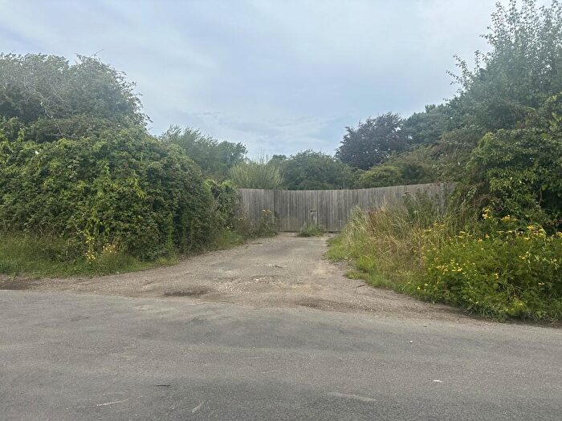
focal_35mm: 24
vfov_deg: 56.8
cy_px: 210
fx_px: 390
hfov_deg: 71.6
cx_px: 281
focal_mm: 6.86
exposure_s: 1/4545
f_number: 1.78
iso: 80
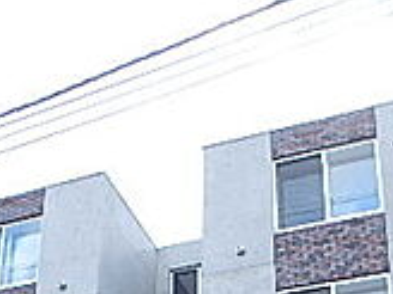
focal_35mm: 65
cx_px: 175
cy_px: 453
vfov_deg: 19.4
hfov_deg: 29.8
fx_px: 738
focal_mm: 3.7
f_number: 3.5
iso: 125
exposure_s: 1/100
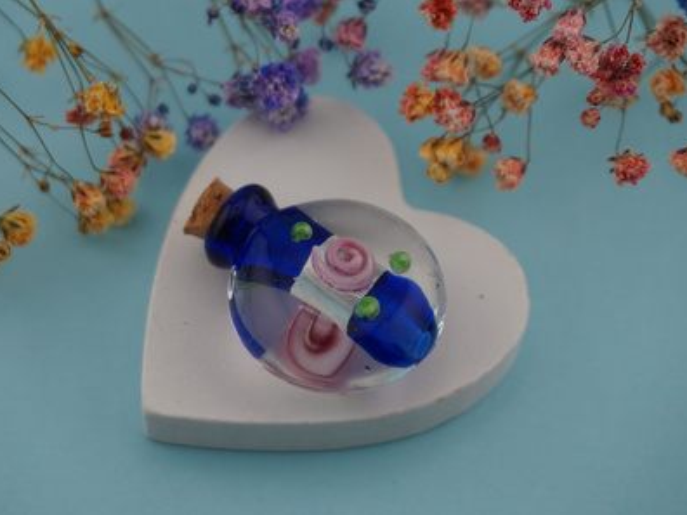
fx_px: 1400
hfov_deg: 27.6
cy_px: 258
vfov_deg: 20.9
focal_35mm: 71
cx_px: 352
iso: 100
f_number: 6.3
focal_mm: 43
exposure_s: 1/100
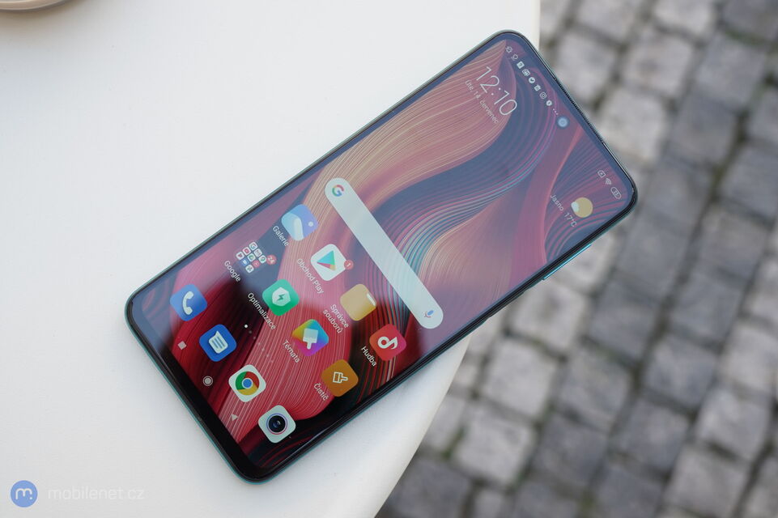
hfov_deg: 41.1
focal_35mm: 48
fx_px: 1037
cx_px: 389
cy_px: 259
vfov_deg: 28.1
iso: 320
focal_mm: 48
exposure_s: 1/160
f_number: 5
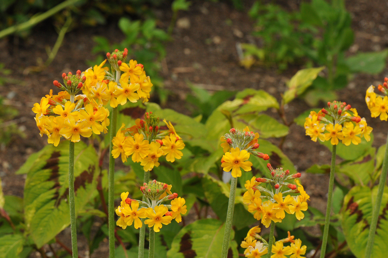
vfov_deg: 10.7
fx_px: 1372
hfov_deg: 16.1
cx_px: 194
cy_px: 129
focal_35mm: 128
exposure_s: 1/200
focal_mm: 85
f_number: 14
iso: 500
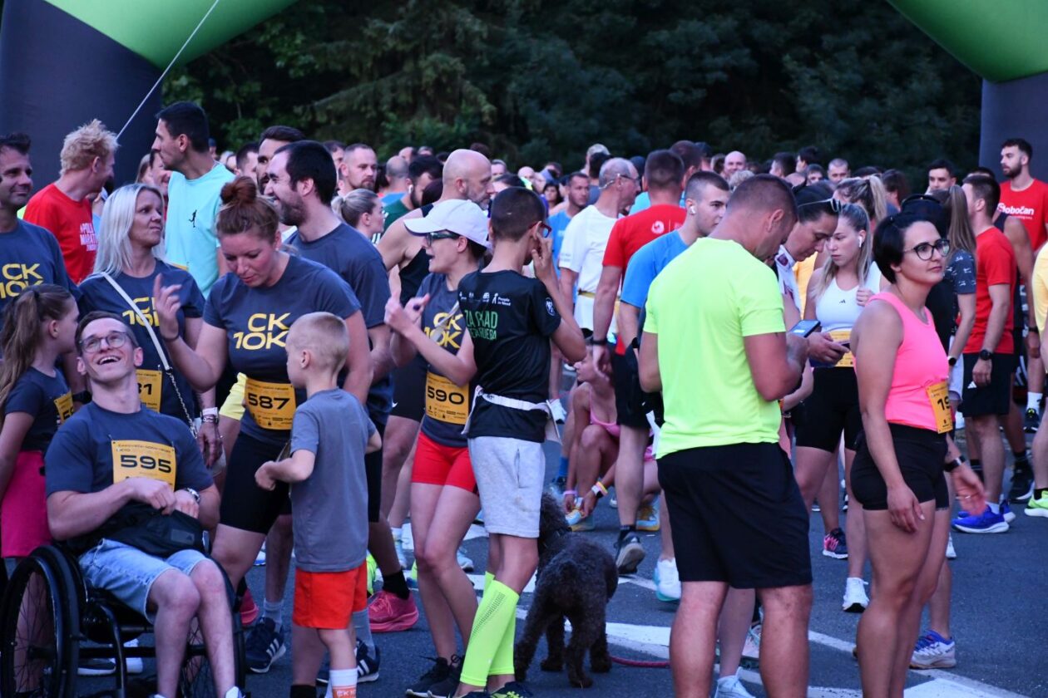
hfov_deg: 17.1
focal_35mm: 120
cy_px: 349
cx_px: 524
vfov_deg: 11.4
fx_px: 3493
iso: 3200
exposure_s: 1/80
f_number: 5.3
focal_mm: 80
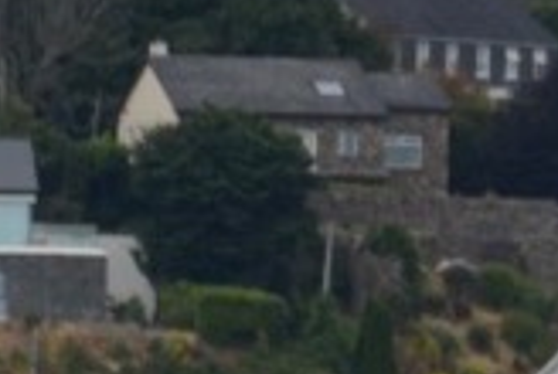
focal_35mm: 1869
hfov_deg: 1.1
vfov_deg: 0.7
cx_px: 541
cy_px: 903
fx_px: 29022
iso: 400
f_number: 6.3
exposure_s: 1/1600
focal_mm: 200
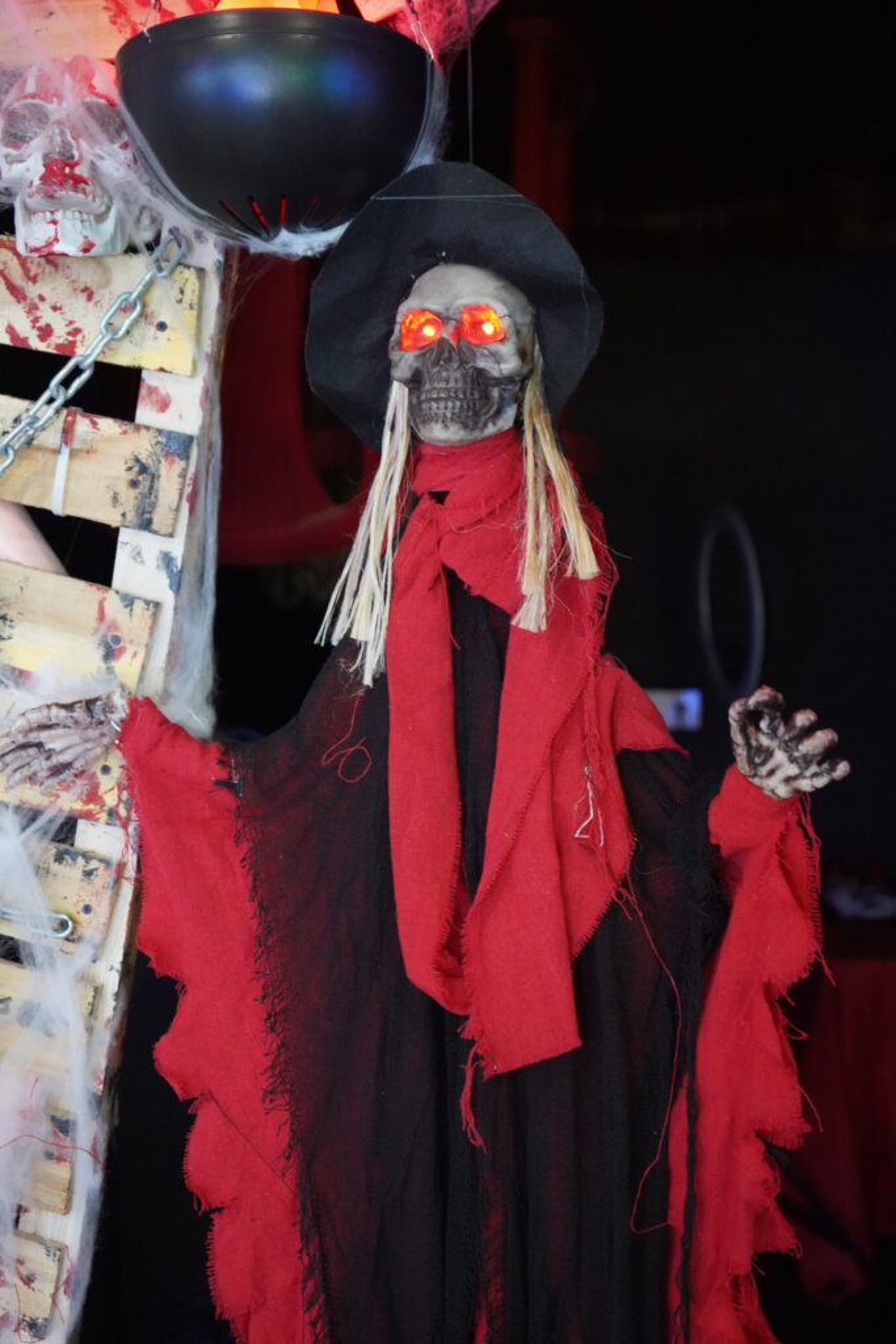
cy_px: 672
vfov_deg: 46.4
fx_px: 1567
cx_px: 448
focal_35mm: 42
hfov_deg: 31.9
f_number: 4.5
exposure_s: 1/125
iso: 12800
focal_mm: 42
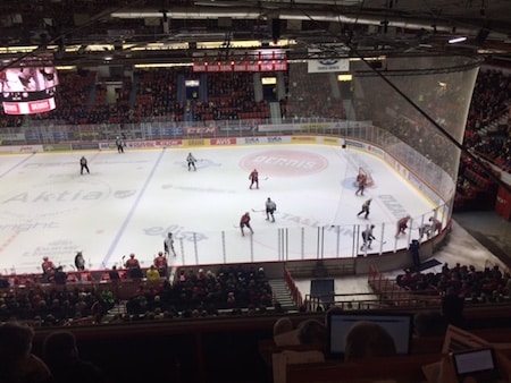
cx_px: 256
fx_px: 428
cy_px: 192
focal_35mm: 29
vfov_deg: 48.3
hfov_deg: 61.6
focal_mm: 4.15
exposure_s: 1/100
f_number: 2.2
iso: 32
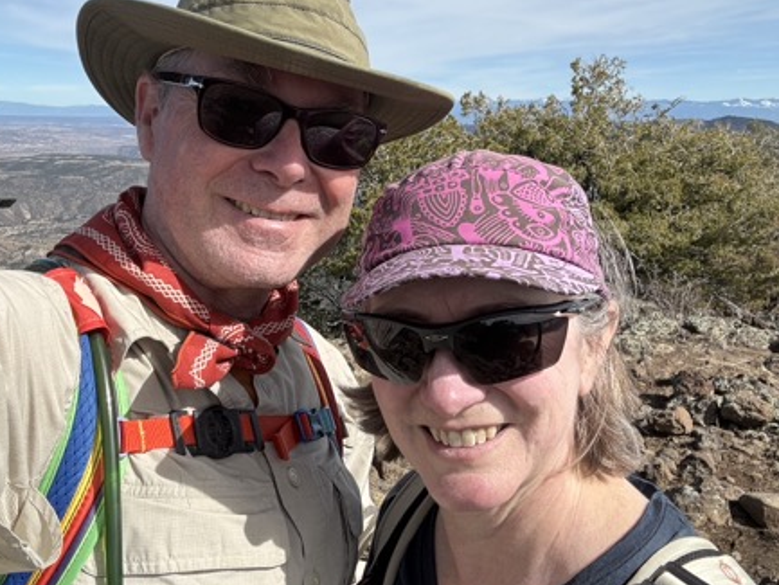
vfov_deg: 41.7
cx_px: 349
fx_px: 765
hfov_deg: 53.8
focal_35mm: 34
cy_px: 256
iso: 25
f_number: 1.9
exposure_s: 1/885
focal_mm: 2.69
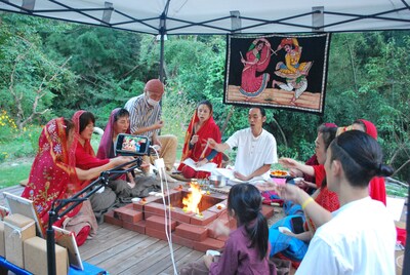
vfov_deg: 40.1
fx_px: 376
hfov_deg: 57.2
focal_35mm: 33
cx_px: 205
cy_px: 138
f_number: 4
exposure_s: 1/30
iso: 1100
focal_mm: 22
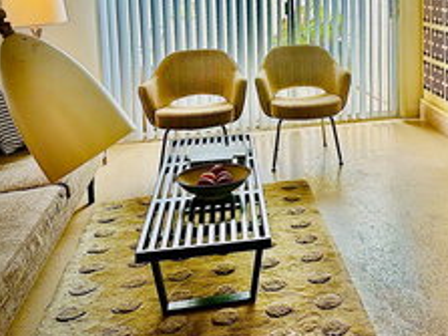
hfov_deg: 39.1
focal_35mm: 46
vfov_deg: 30.1
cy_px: 30
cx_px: 379
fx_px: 595
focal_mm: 6.86
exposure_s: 1/134
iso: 64
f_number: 1.78
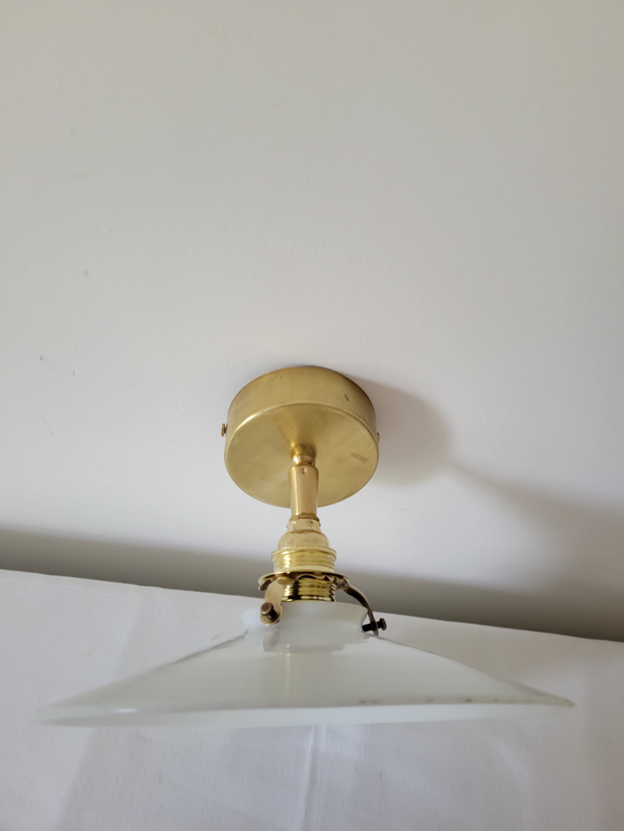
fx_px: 625
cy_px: 416
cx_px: 312
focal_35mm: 26
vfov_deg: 67.3
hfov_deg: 53.1
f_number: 1.8
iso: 250
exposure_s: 1/100
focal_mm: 5.4
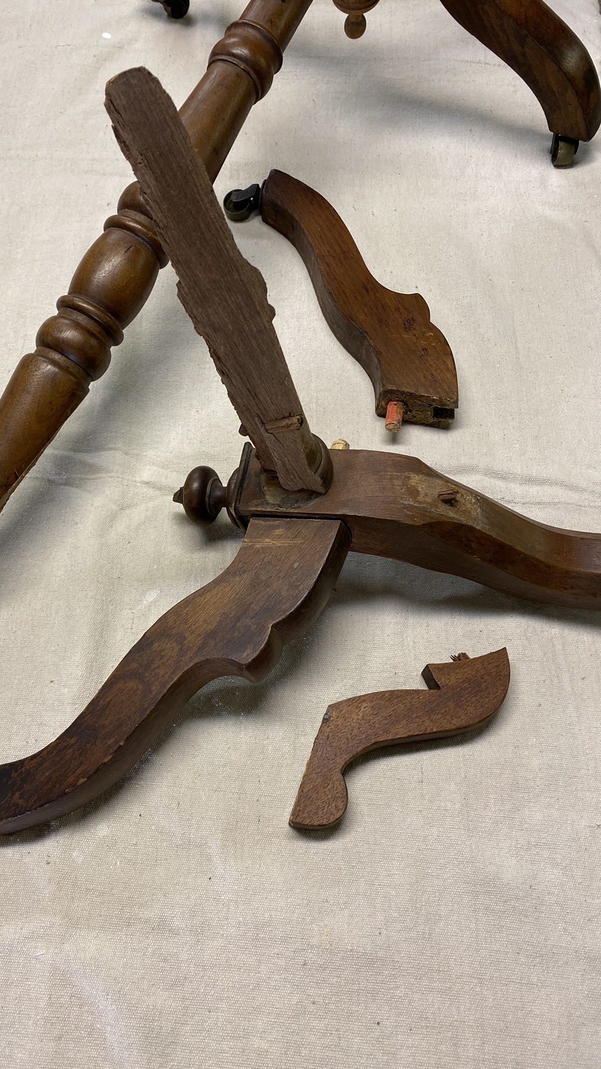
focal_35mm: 29
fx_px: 822
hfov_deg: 39.7
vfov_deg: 66.1
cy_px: 533
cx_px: 200
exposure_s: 1/60
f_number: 1.8
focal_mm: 4.25
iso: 64
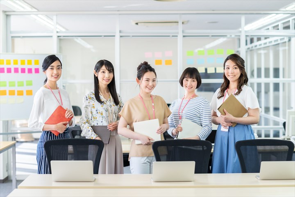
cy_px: 98
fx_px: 696
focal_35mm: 85
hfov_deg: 23.9
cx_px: 148
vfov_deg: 16.1
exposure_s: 1/250
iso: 500
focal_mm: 85
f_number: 3.2
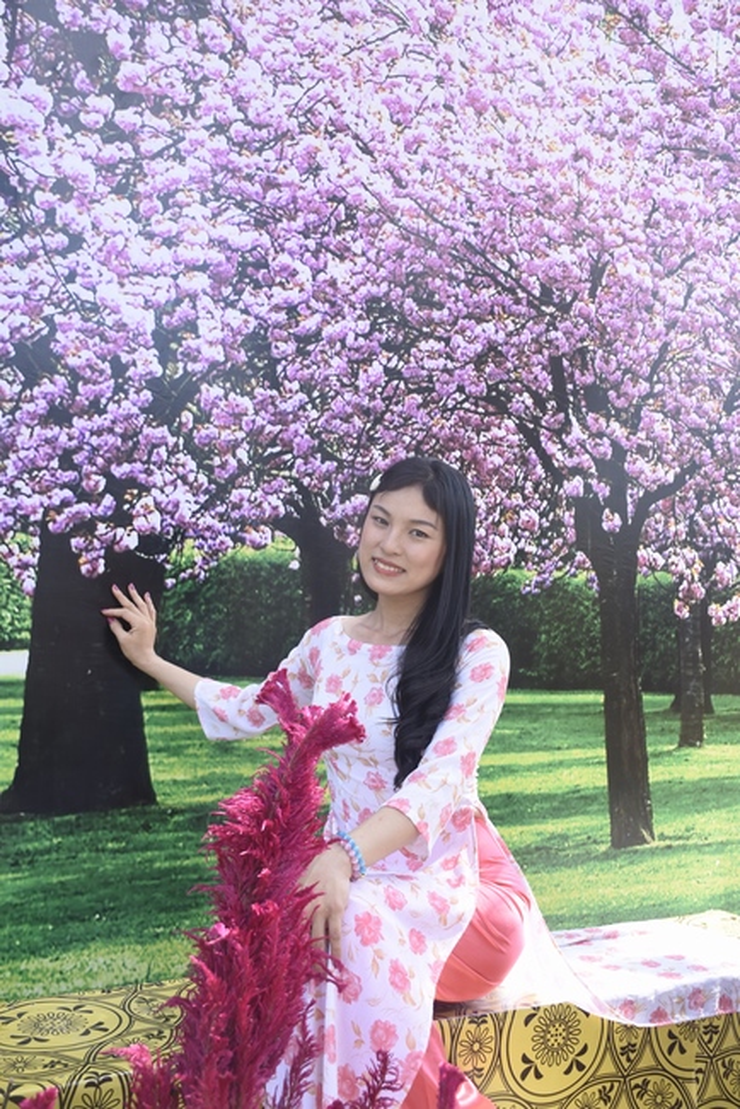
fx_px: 1201
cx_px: 370
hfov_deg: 34.2
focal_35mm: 39
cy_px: 554
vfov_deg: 49.5
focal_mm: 26
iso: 200
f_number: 5.6
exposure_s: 1/200
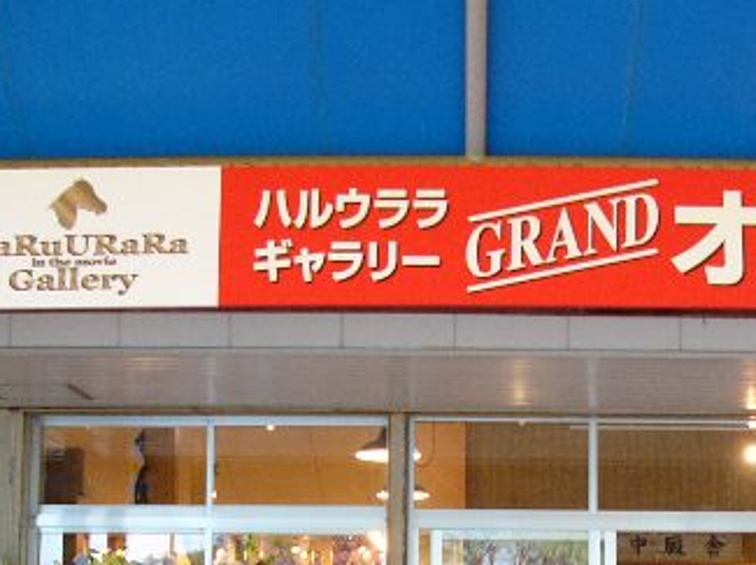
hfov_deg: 27.3
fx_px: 1549
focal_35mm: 71
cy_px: 509
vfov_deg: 20.3
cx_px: 495
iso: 100
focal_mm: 6
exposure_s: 1/8
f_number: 2.8
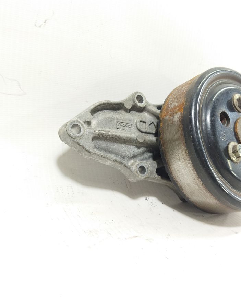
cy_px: 147
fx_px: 321
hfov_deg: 40.3
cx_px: 173
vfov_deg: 50.3
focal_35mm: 36
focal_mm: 4.71
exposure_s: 1/50
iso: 125
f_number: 1.79
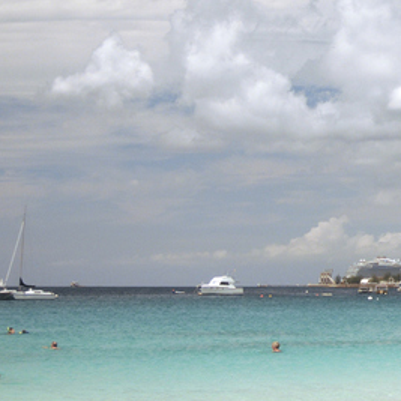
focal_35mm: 116
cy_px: 139
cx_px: 524
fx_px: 1520
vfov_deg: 15.0
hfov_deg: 14.4
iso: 100
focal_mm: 10.7
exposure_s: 1/640
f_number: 3.5
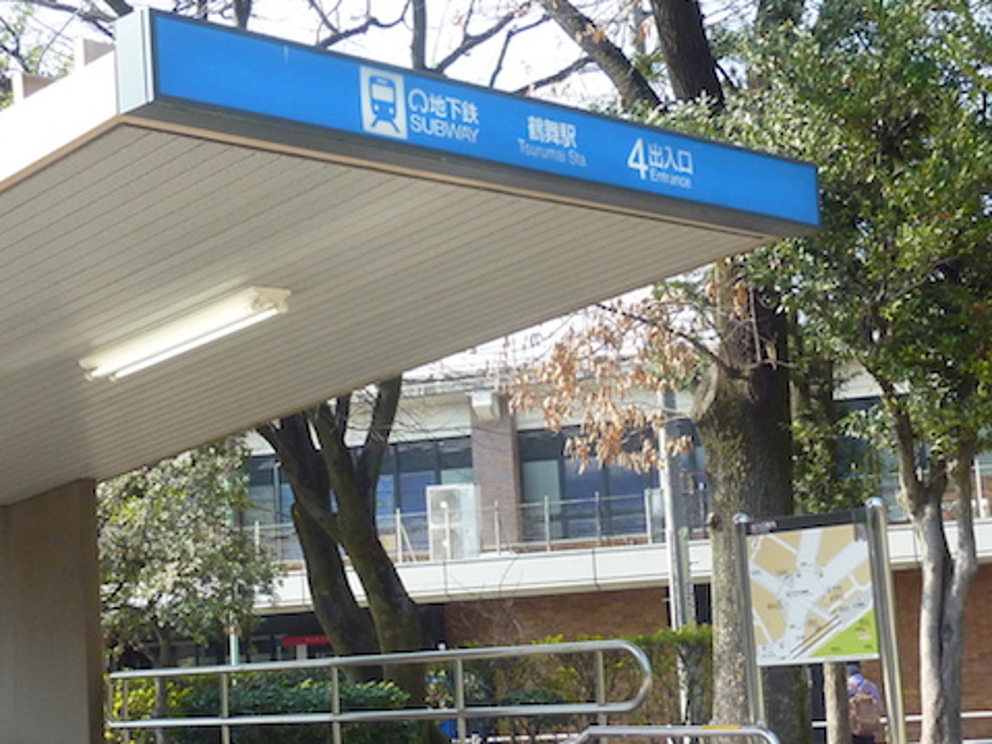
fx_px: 2006
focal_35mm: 70
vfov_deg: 21.0
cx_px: 491
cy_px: 366
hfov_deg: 27.8
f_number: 3.6
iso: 200
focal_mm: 6.1
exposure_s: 1/500
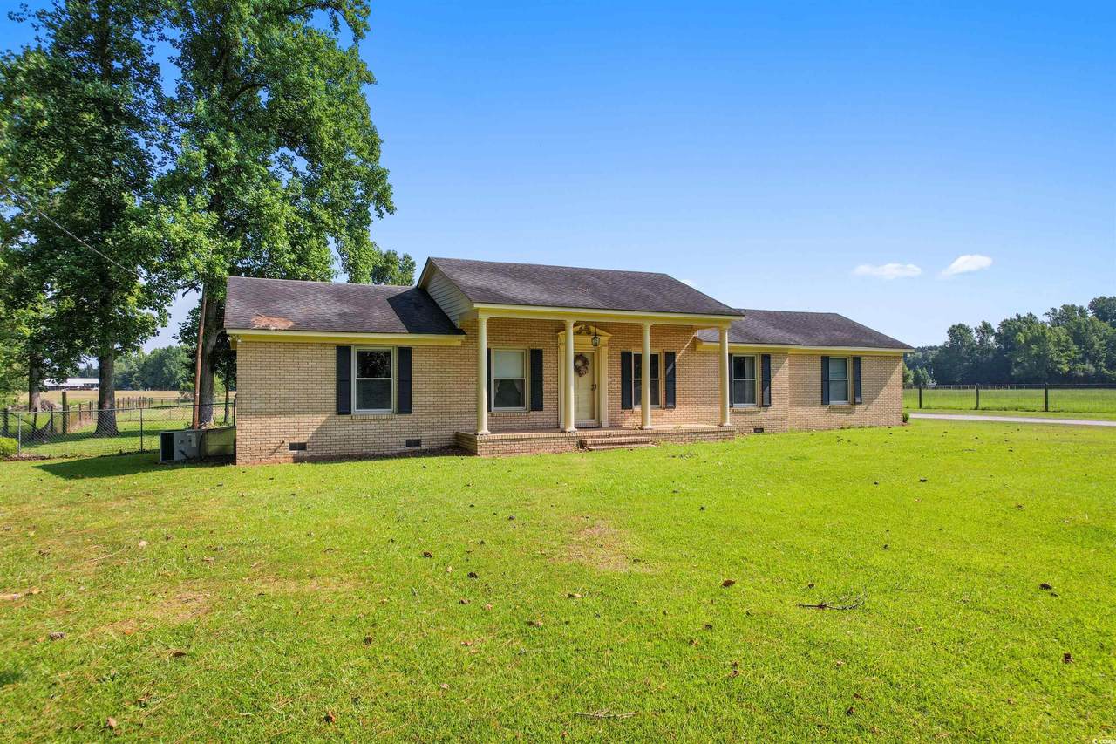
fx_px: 682
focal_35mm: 22
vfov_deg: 57.2
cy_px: 372
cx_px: 558
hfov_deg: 78.6
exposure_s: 1/240
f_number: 2.8
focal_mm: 8.38
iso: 120
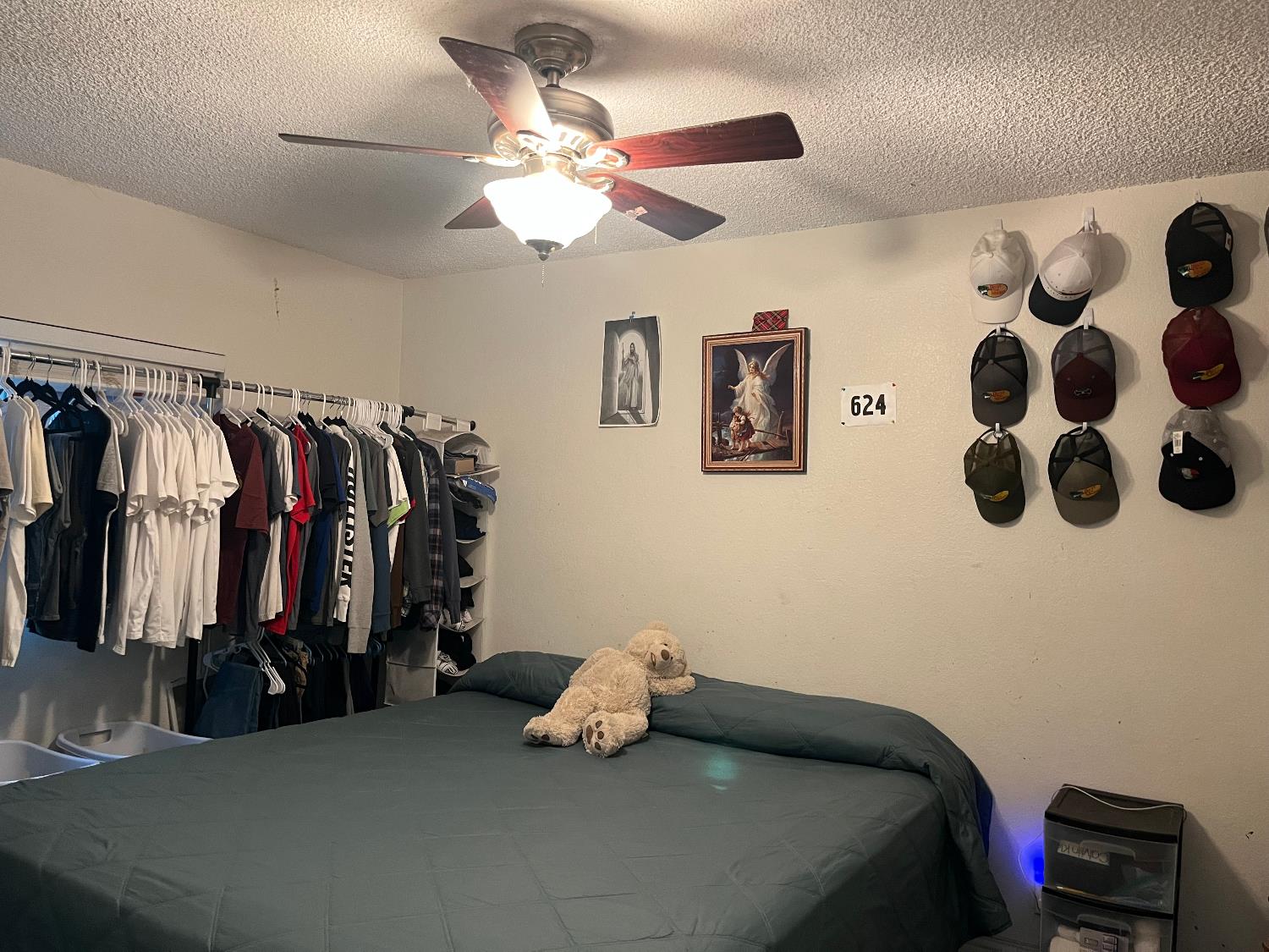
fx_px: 953
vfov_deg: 53.1
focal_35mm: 26
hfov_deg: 67.3
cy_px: 476
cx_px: 634
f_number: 1.6
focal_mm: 5.1
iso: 250
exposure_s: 1/60
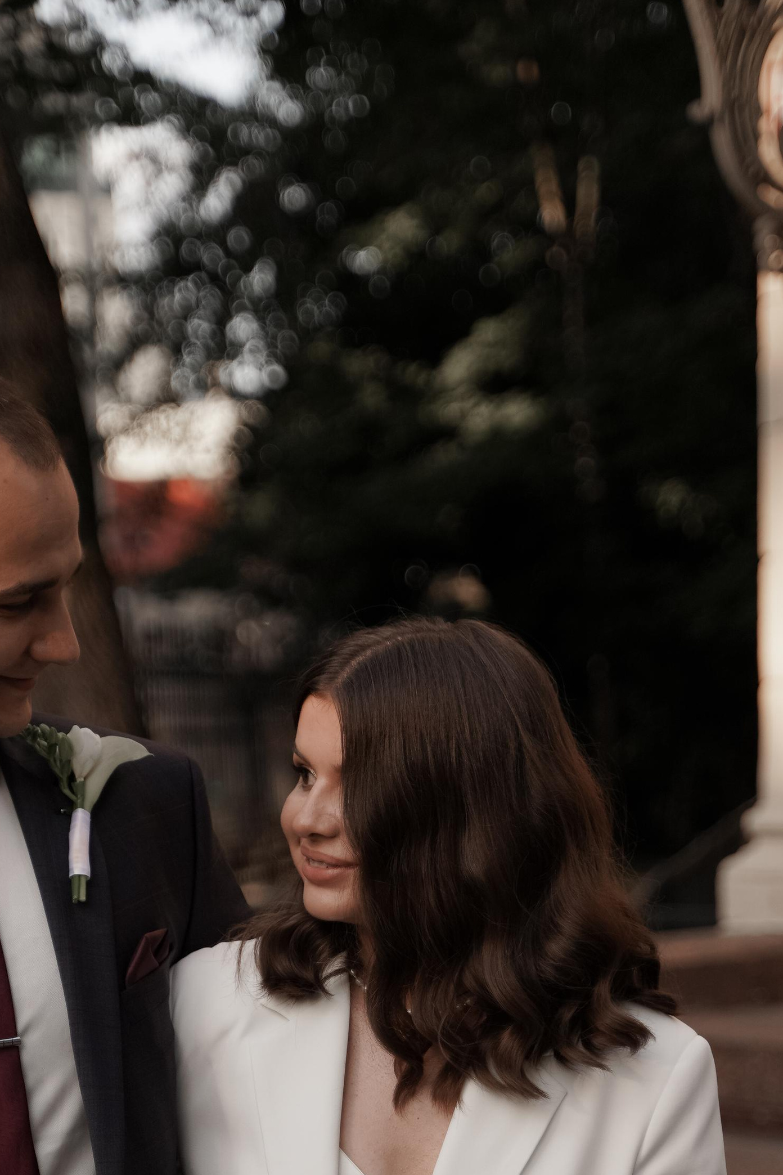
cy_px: 1077
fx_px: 3719
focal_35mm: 114
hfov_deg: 12.0
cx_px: 358
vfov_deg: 17.7
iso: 200
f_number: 2.8
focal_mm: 62
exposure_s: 1/1250
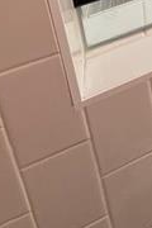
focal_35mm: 62
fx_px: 393
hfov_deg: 15.6
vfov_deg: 19.2
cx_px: 332
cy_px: -227
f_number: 2.2
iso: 320
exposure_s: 1/120
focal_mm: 2.22
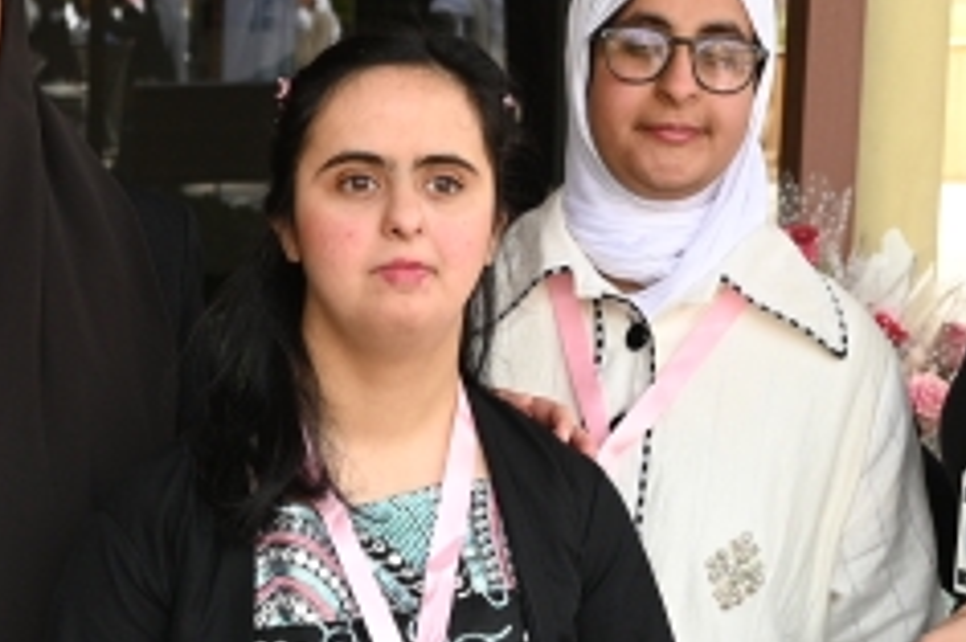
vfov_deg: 10.8
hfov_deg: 16.4
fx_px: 3271
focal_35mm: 122
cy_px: 990
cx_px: -57
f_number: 4
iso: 320
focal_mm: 24
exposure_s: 1/400
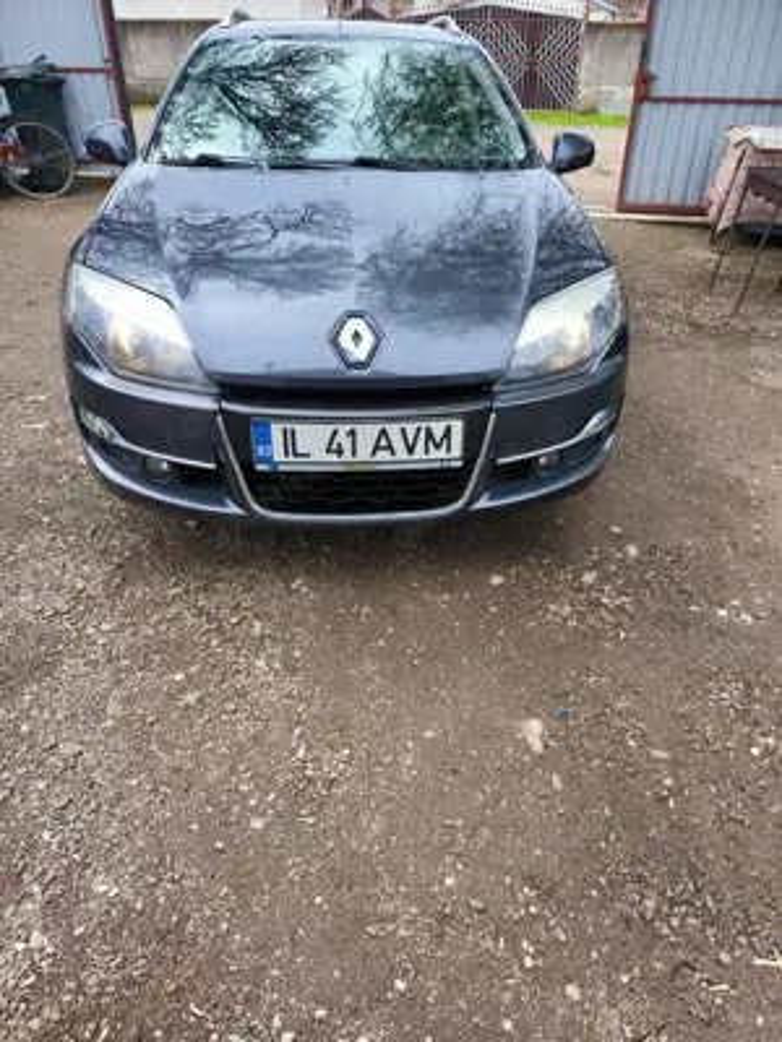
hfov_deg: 56.8
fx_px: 723
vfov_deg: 71.6
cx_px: 391
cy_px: 521
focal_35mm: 24
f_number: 1.7
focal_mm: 5.24
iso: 50
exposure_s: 1/150
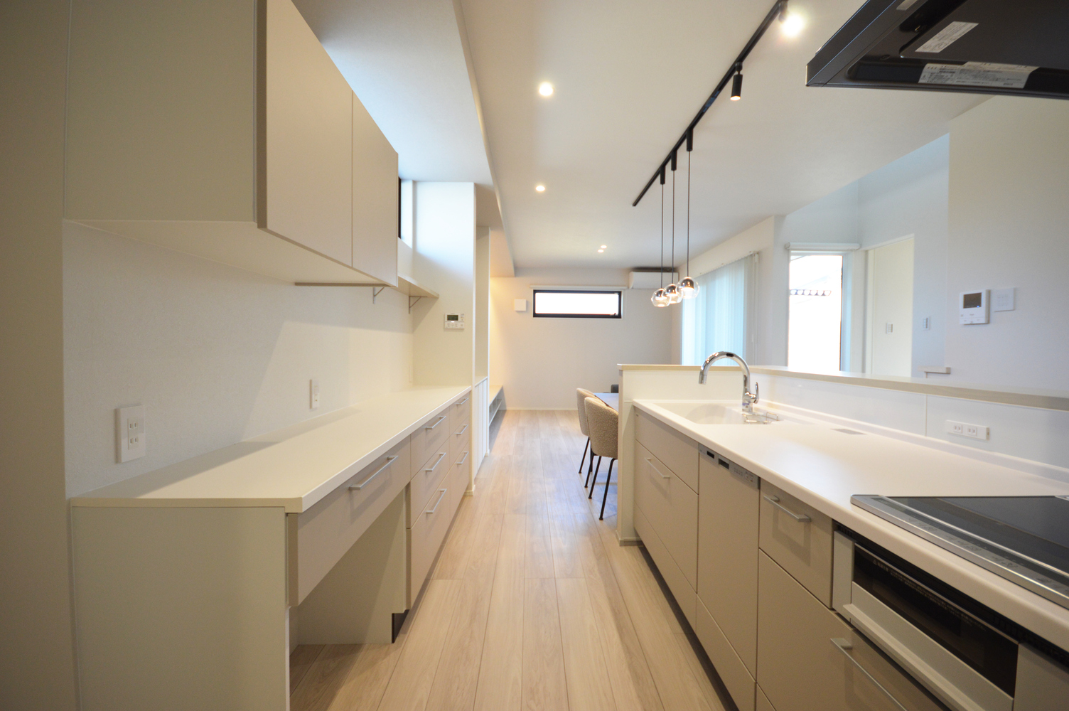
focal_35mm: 15
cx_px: 534
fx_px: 445
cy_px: 356
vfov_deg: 77.2
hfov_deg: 100.4
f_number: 4
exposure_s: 1/50
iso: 400
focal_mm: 10
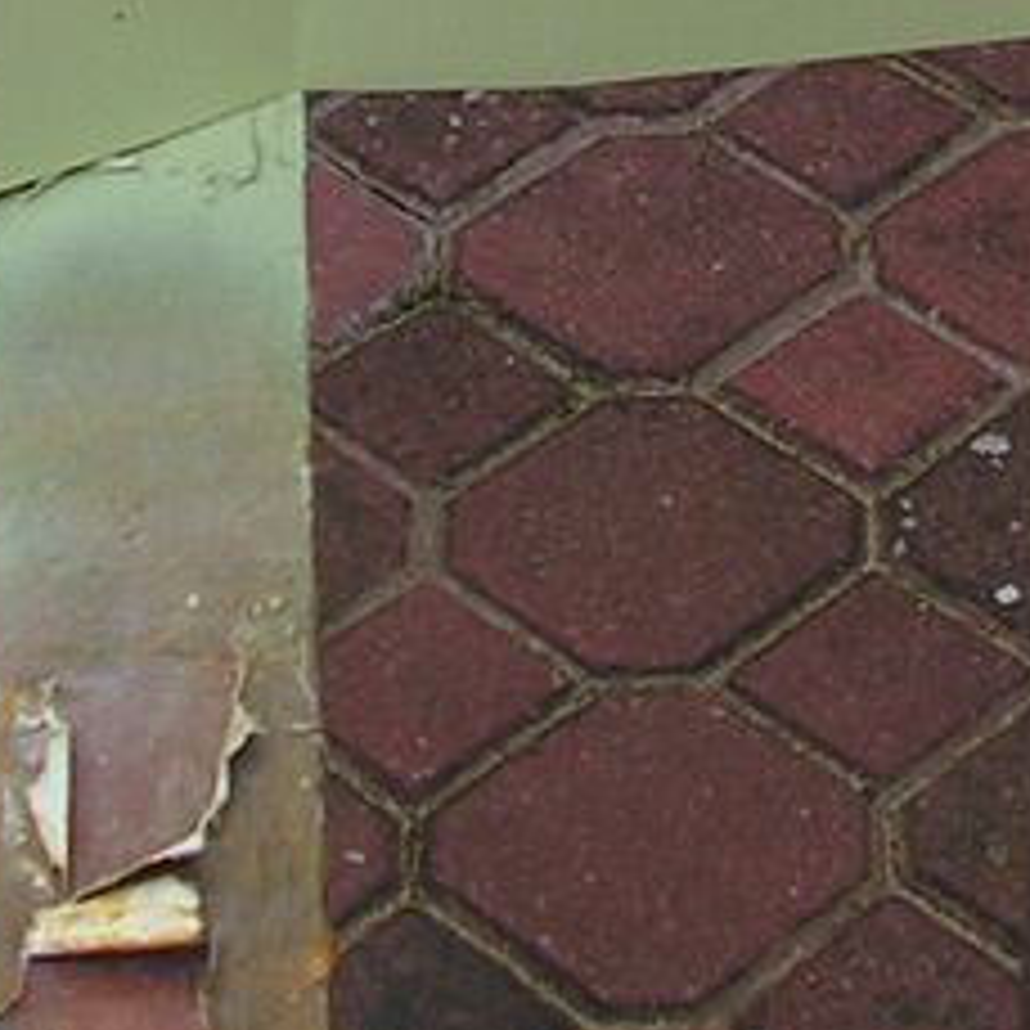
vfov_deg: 12.1
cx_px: 940
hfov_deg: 12.2
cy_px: -18
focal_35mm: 142
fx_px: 4780
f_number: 3.2
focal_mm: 6
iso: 64
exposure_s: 1/400
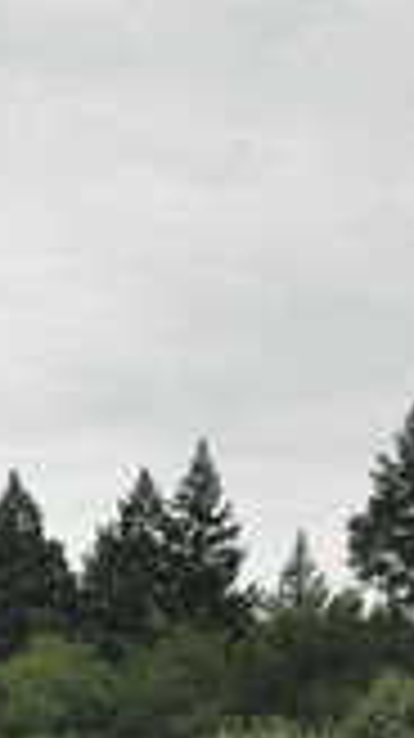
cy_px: 562
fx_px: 3383
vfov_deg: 12.4
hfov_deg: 6.9
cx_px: -272
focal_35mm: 173
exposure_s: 1/500
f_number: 4.5
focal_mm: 40
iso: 1600
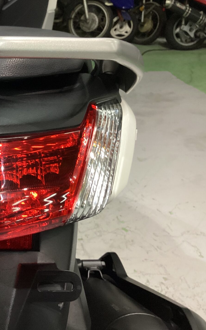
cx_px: -10
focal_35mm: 44
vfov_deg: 45.3
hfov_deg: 27.2
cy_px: 165
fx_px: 395
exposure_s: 1/60
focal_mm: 3.3
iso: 125
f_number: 2.4
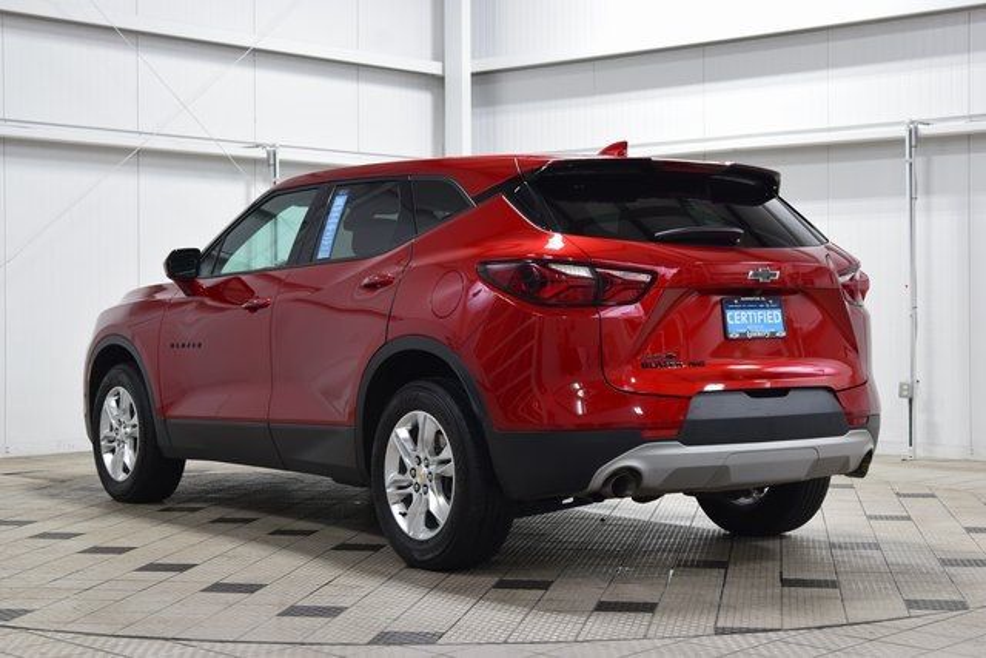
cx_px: 493
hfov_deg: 33.4
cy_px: 329
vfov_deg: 22.6
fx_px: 1644
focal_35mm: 60
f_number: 6.3
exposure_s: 1/15
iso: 560
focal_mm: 40
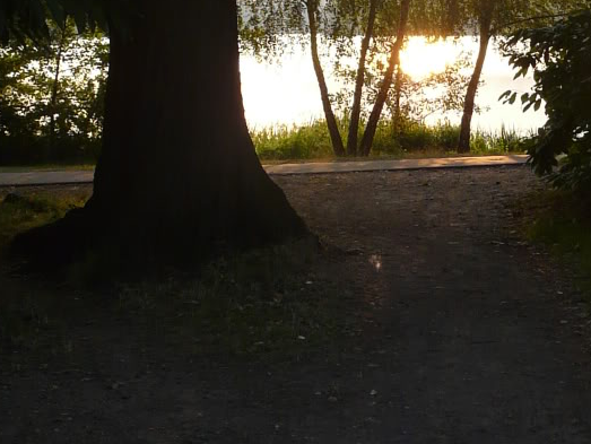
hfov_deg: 21.7
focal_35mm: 90
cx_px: 400
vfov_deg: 16.1
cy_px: 10
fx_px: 1538
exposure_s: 1/100
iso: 100
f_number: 4
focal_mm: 4.8
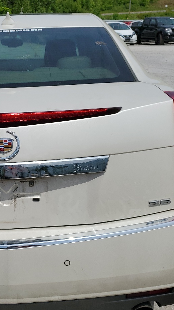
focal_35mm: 49
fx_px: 402
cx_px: 12
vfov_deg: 42.1
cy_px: 163
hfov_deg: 23.6
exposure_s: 1/10000
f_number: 1.5
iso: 51
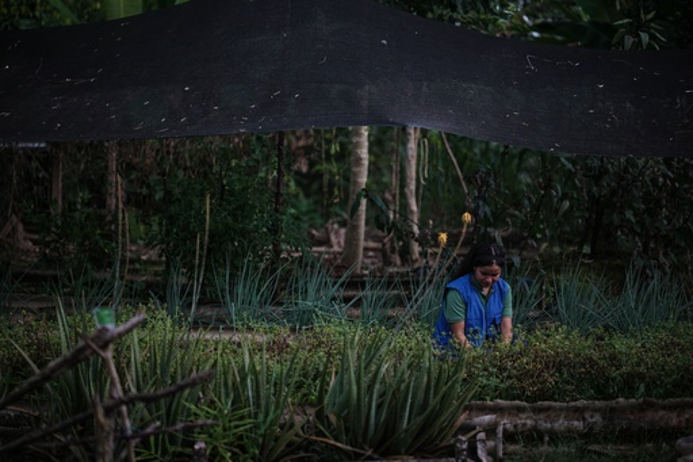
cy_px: 231
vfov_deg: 16.3
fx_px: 1616
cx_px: 346
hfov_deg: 24.2
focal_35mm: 84
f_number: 1.2
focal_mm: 56
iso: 125
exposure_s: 1/1000
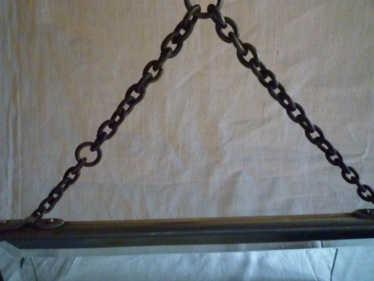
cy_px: 140
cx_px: 187
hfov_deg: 69.4
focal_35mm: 25
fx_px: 270
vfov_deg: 54.9
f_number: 2.8
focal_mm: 4.4
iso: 1600
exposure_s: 1/200
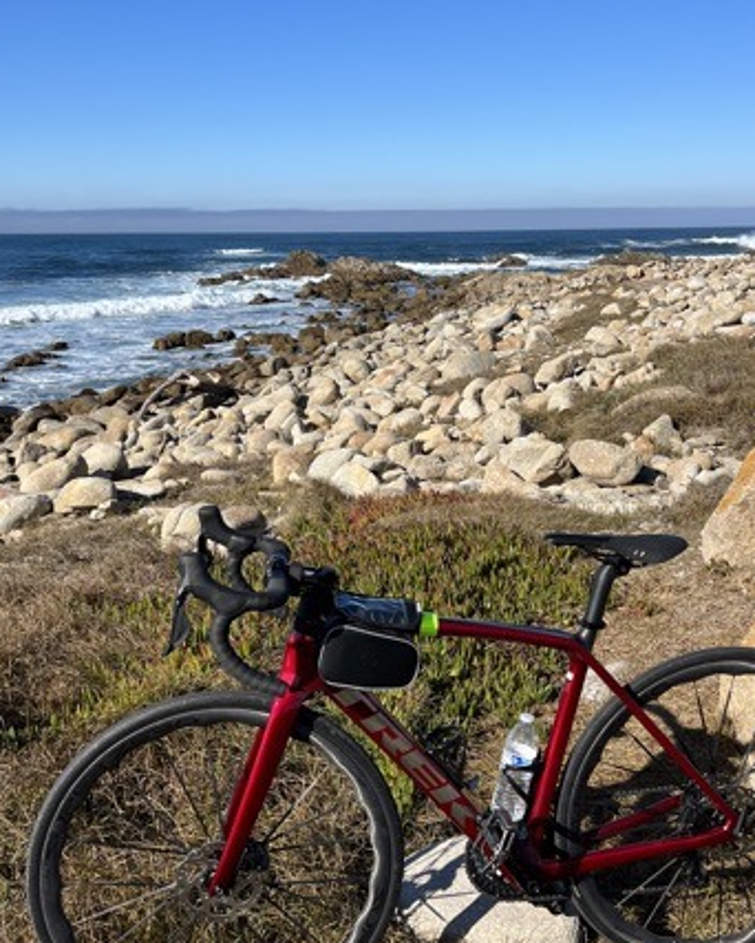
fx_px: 1061
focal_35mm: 38
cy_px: 439
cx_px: 395
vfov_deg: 47.9
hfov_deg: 39.2
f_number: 1.5
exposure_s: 1/5319
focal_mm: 5.7
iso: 50
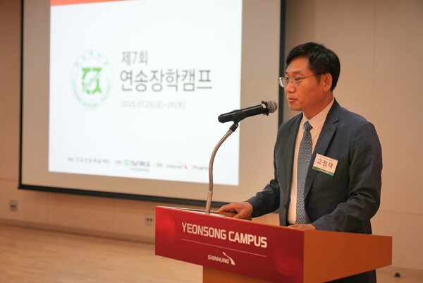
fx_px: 717
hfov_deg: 32.9
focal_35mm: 61
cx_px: 212
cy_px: 142
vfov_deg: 22.3
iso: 320
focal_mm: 61
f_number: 2.8
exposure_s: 1/60.2
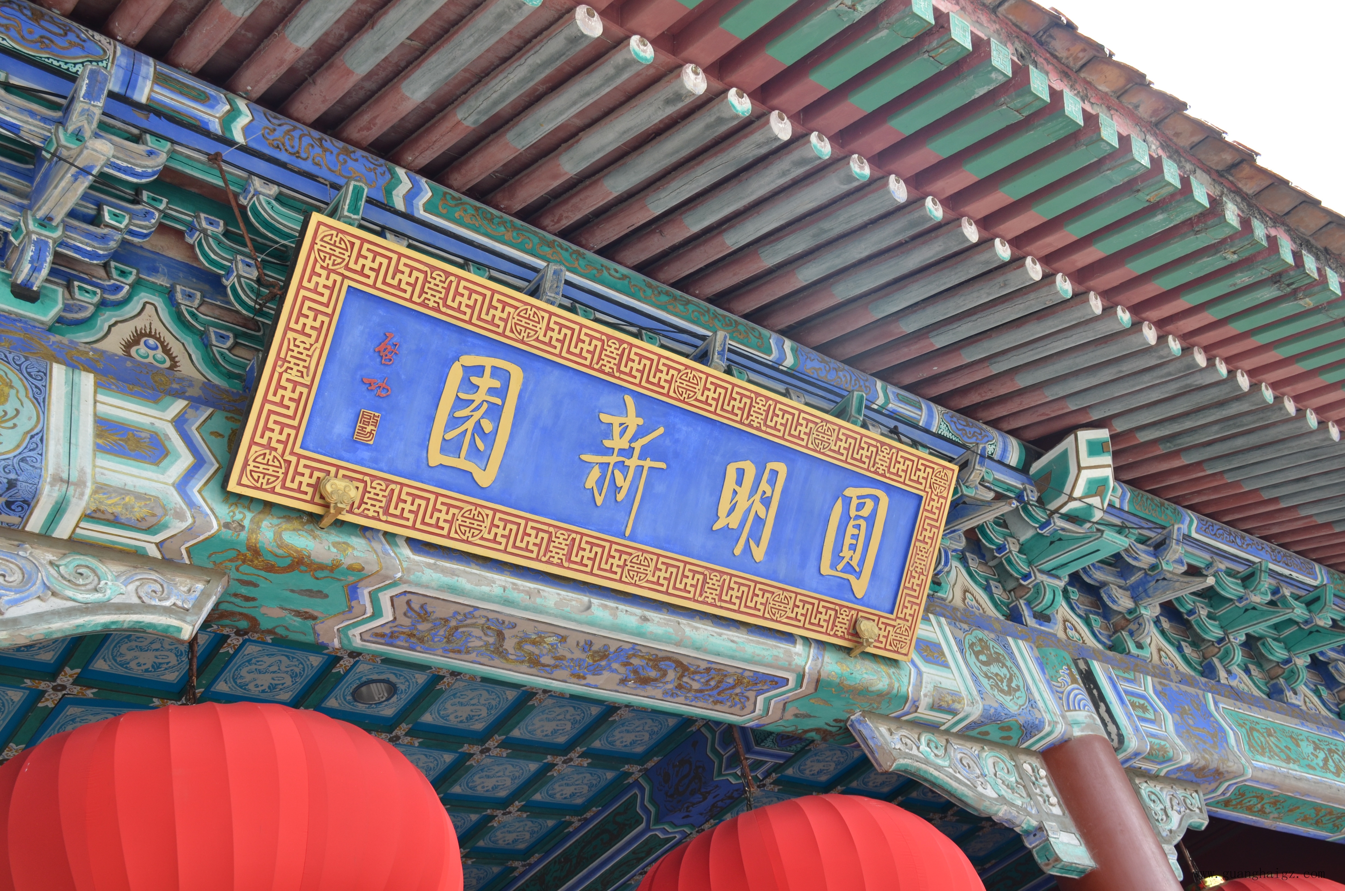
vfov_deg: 36.7
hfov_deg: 53.2
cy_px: 446
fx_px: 1342
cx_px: 672
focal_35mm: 36
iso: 200
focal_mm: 24
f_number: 7.1
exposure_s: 1/200
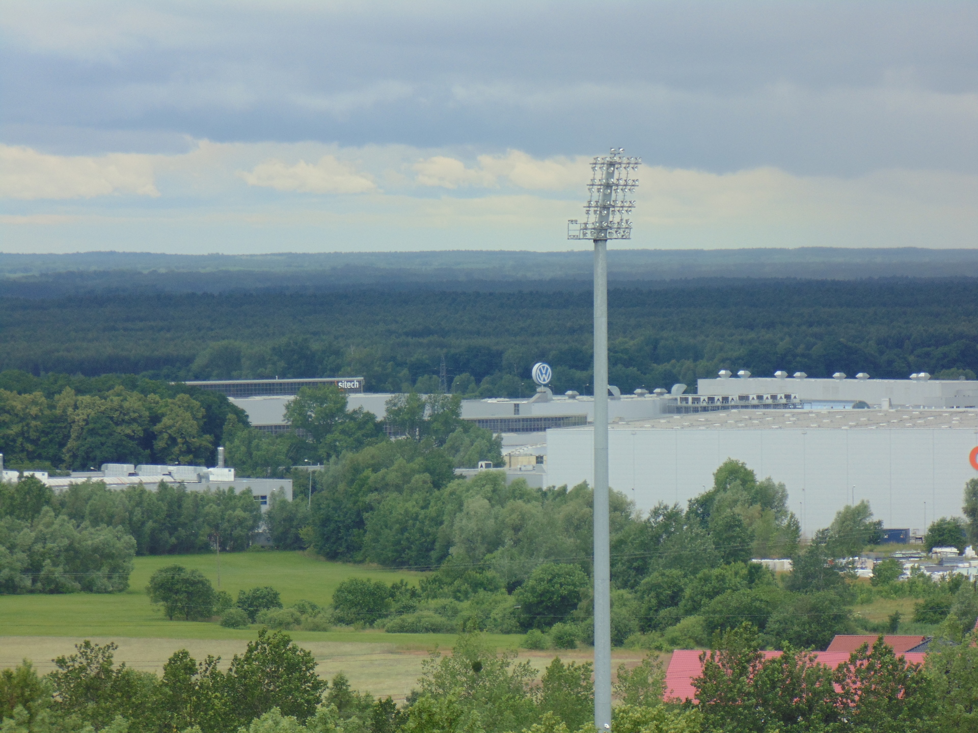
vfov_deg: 5.3
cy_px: 366
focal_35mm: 280
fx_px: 7911
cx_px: 489
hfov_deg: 7.1
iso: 80
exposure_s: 1/160
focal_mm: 50.1
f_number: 5.8
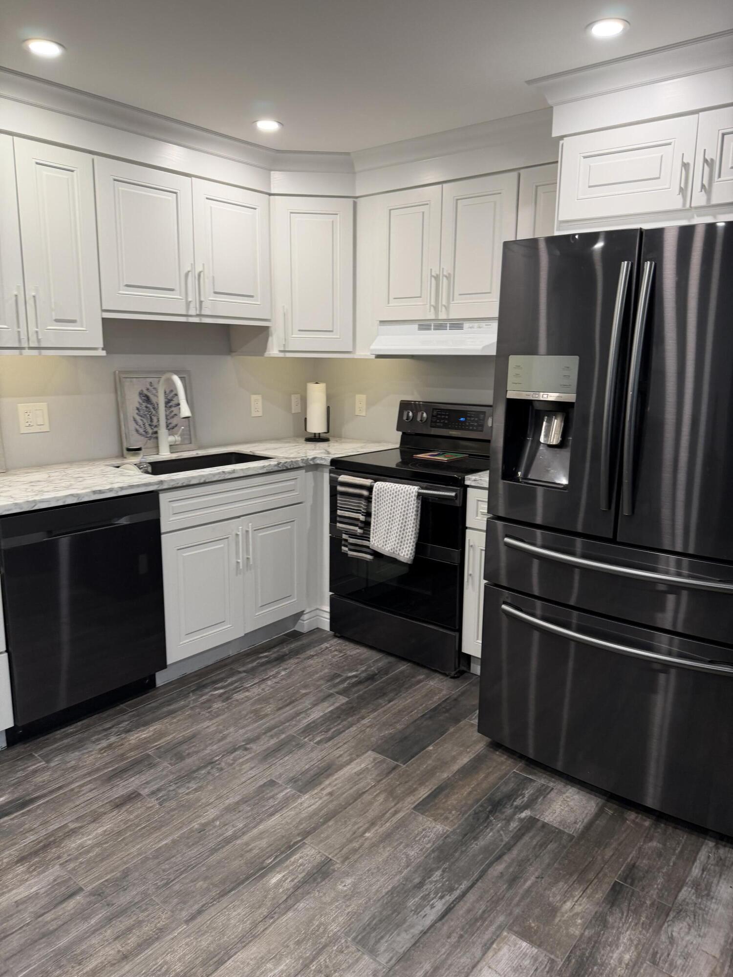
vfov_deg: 71.6
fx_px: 678
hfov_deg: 56.8
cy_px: 488
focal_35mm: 24
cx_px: 366
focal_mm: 6.76
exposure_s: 1/120
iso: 160
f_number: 1.78
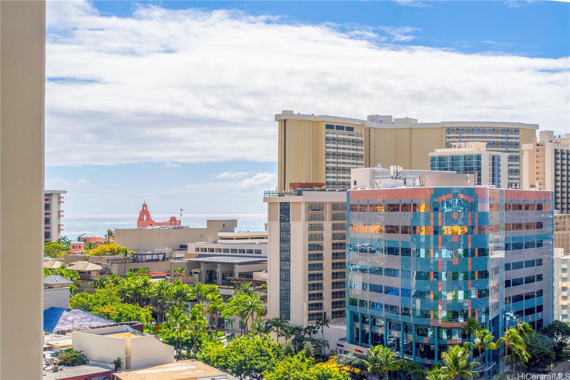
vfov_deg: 24.4
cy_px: 190
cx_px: 285
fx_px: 879
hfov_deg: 35.9
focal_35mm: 56
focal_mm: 37
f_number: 9
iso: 200
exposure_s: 1/400
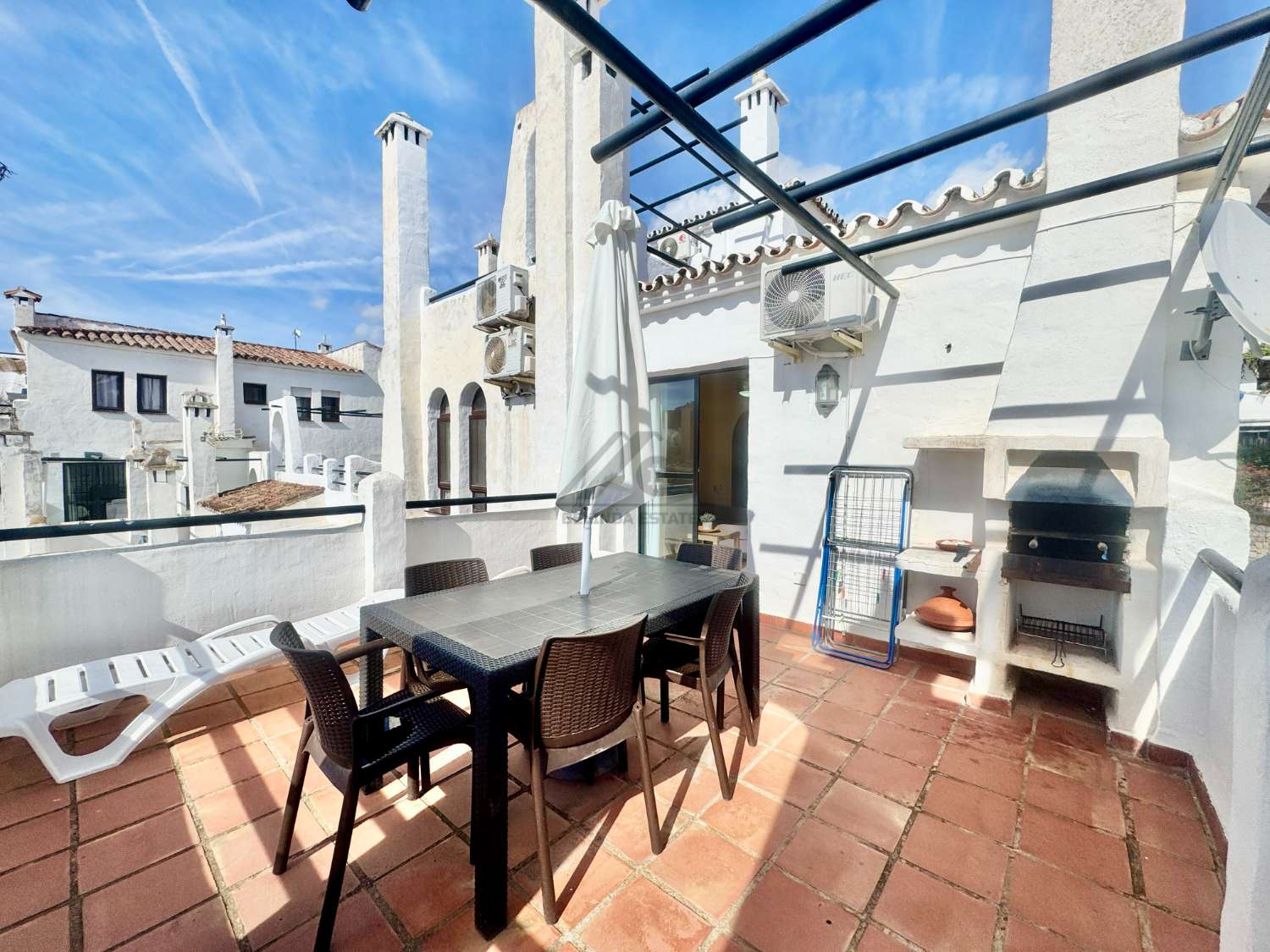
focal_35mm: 14
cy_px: 476
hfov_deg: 102.1
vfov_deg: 85.7
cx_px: 635
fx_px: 514
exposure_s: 1/3906
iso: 40
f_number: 2.2
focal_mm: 2.22
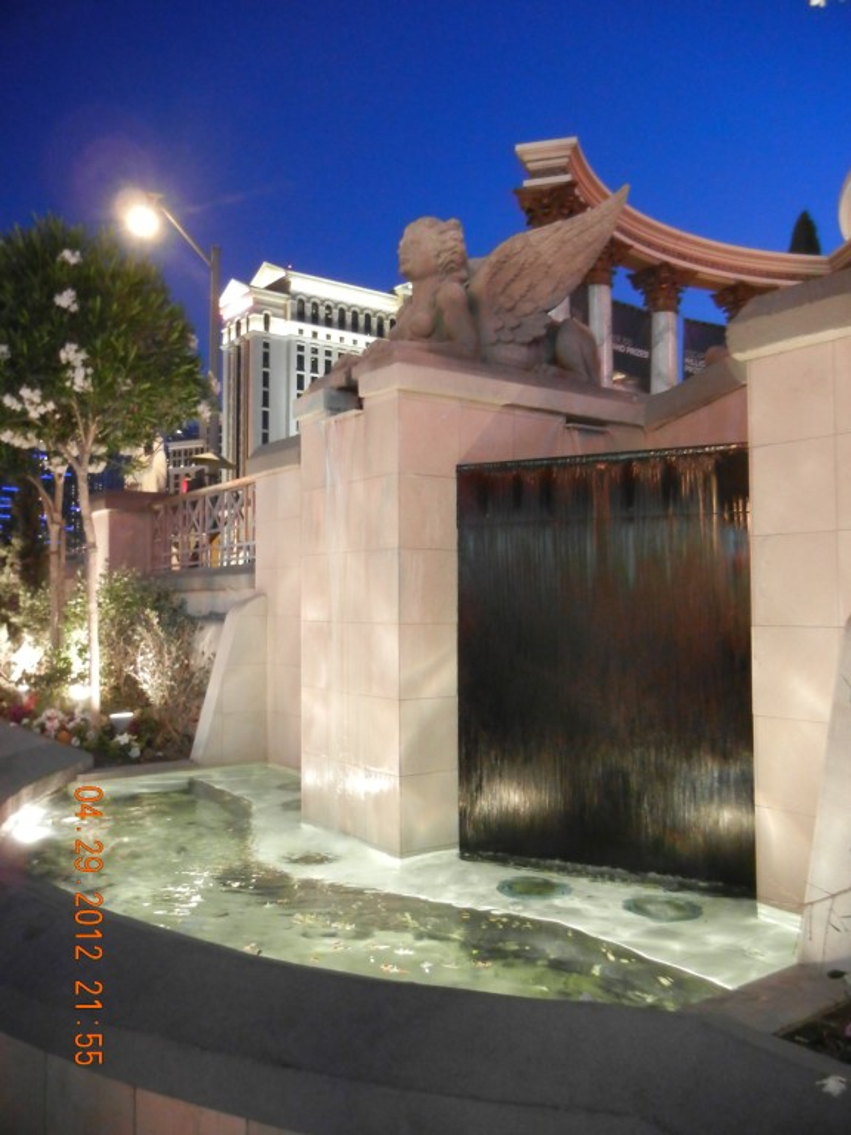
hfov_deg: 46.8
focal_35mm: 30
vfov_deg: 60.0
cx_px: 426
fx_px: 983
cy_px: 568
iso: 200
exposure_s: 1/2.2
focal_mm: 5.4
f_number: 3.5
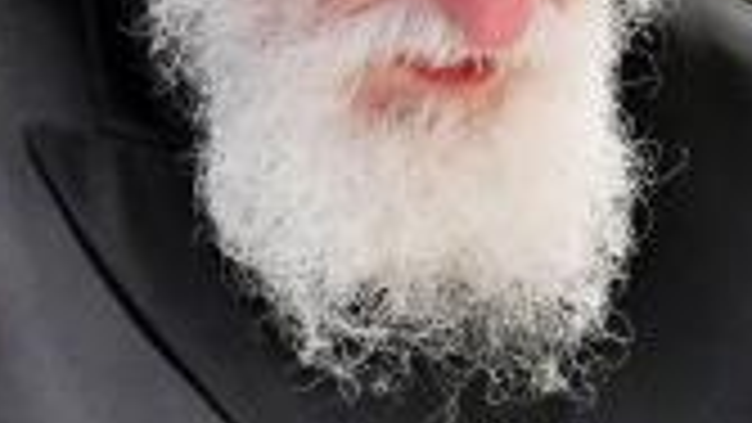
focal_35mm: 393
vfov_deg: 3.1
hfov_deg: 5.5
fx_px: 7838
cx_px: 225
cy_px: 308
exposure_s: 1/800
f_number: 4
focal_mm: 61
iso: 1600
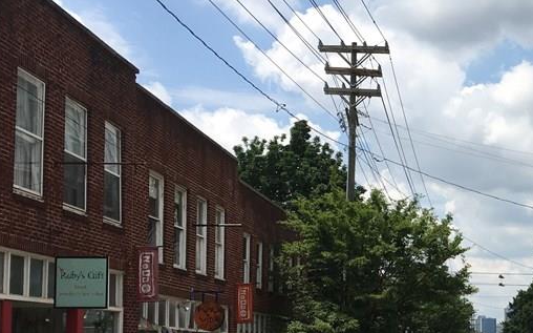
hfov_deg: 31.1
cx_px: 506
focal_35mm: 62
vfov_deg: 20.4
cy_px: 318
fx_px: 900
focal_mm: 4.15
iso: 25
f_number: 2.2
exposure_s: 1/1972
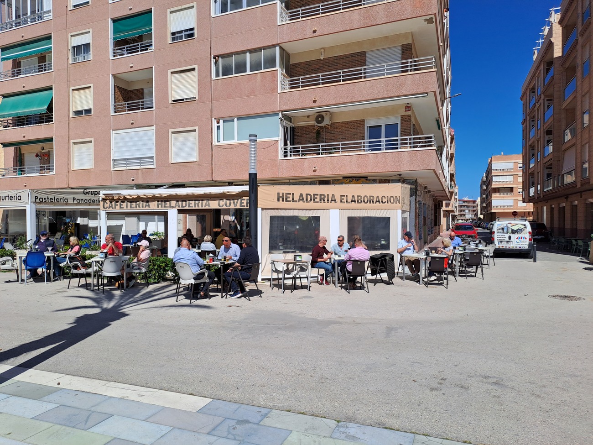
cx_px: 296
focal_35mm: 25
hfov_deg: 69.4
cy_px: 222
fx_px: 428
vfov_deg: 54.9
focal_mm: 4.65
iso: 32
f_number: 1.8
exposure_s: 1/2577
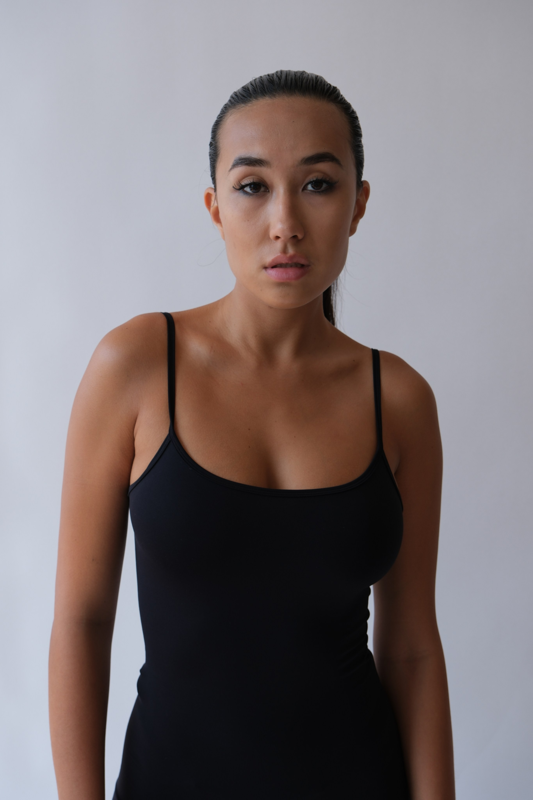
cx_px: 266
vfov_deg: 42.7
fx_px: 1022
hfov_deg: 29.2
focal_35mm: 46
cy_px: 400
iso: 125
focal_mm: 30.8
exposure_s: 1/60
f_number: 5.6
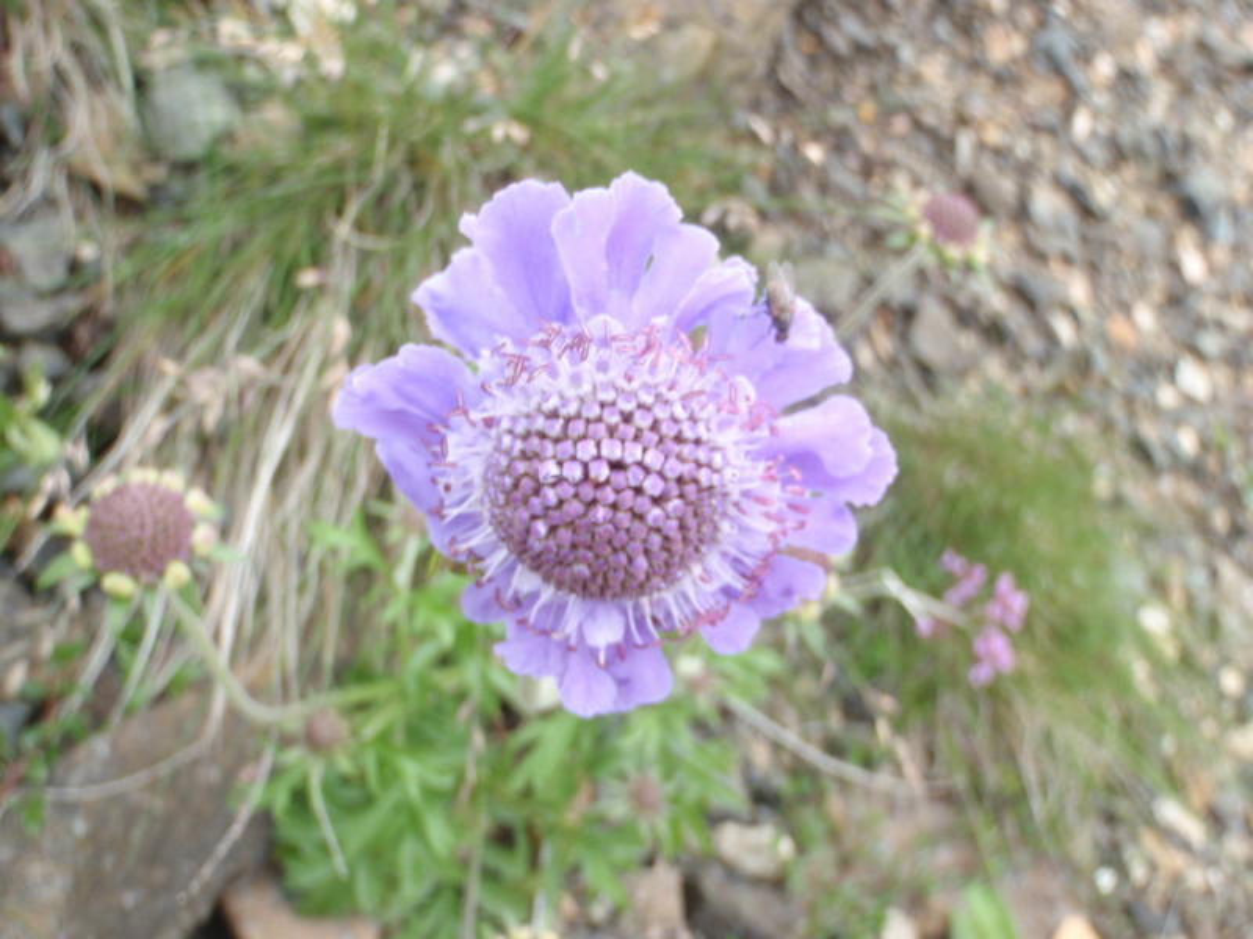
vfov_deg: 39.7
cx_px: 626
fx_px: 1303
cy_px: 470
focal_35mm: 36
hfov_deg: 51.4
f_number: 5
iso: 64
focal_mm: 6.53
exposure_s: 1/80
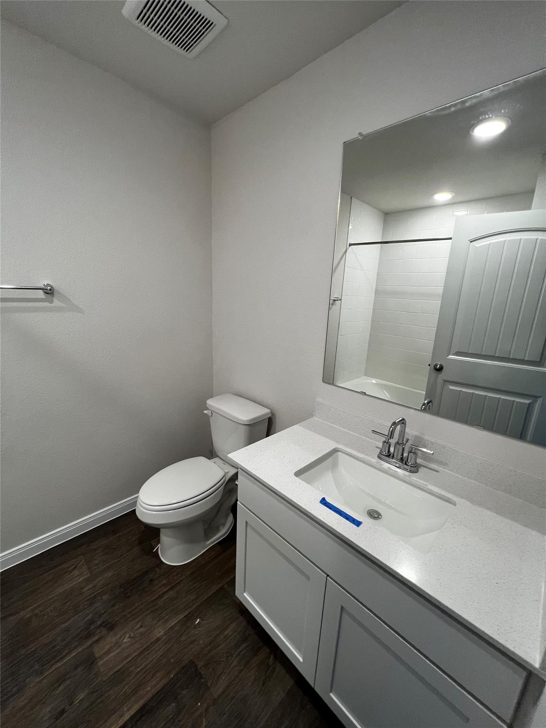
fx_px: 273
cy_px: 364
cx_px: 273
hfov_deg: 89.9
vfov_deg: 106.2
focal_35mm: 13
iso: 200
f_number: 1.8
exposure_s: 1/120
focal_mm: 1.57
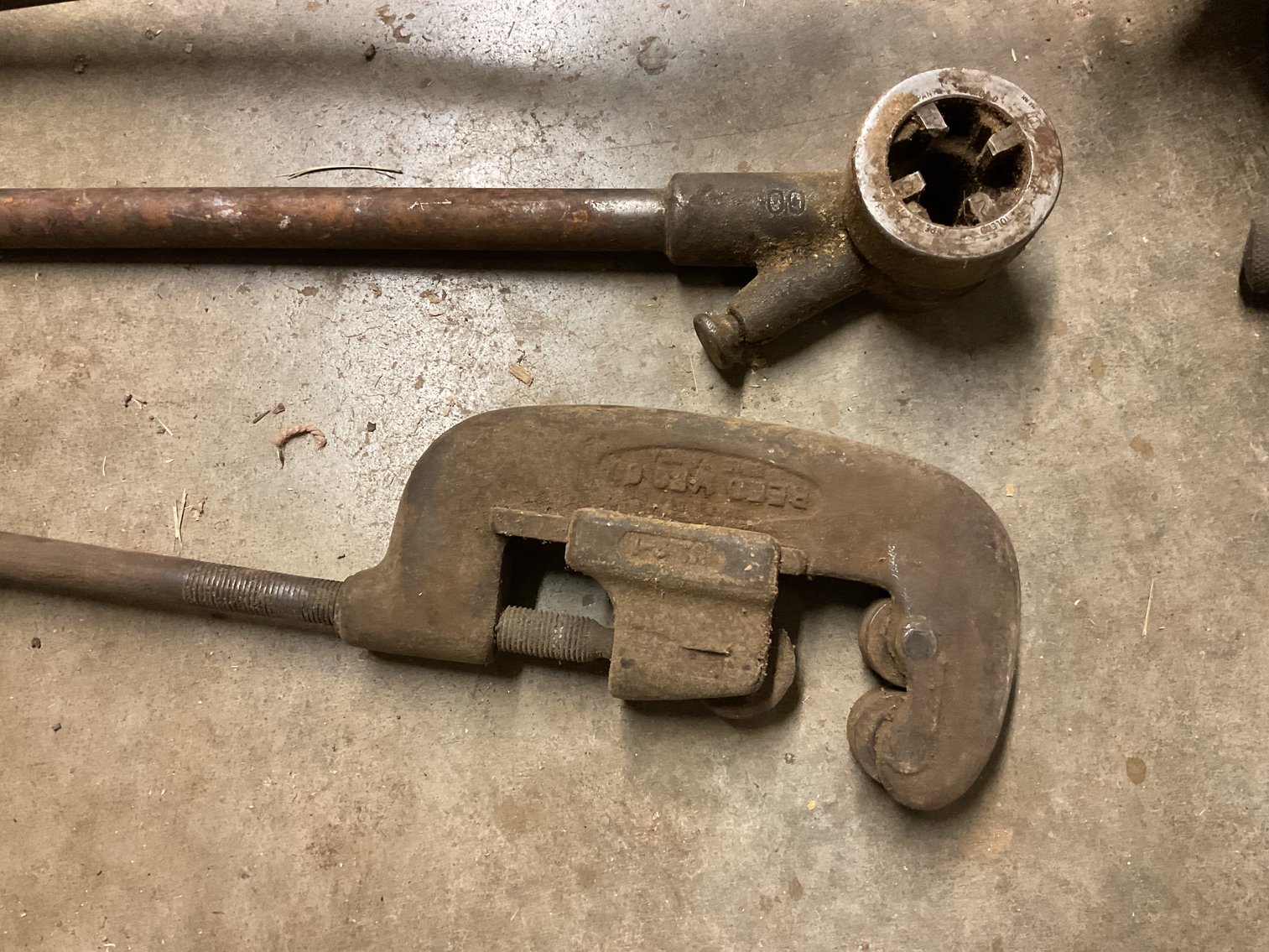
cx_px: 634
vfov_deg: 48.2
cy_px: 476
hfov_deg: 61.7
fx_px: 1063
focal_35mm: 29
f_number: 1.8
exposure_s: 1/40
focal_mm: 3
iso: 200
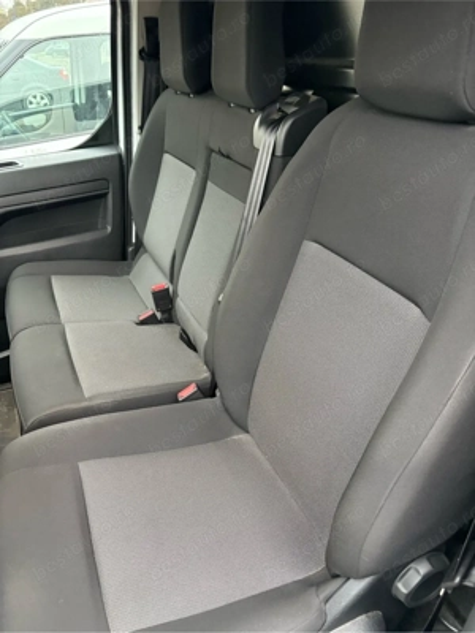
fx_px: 476
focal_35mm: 26
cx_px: 238
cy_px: 316
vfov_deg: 67.3
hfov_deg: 53.1
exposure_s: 1/40
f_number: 1.6
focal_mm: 5.96
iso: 500
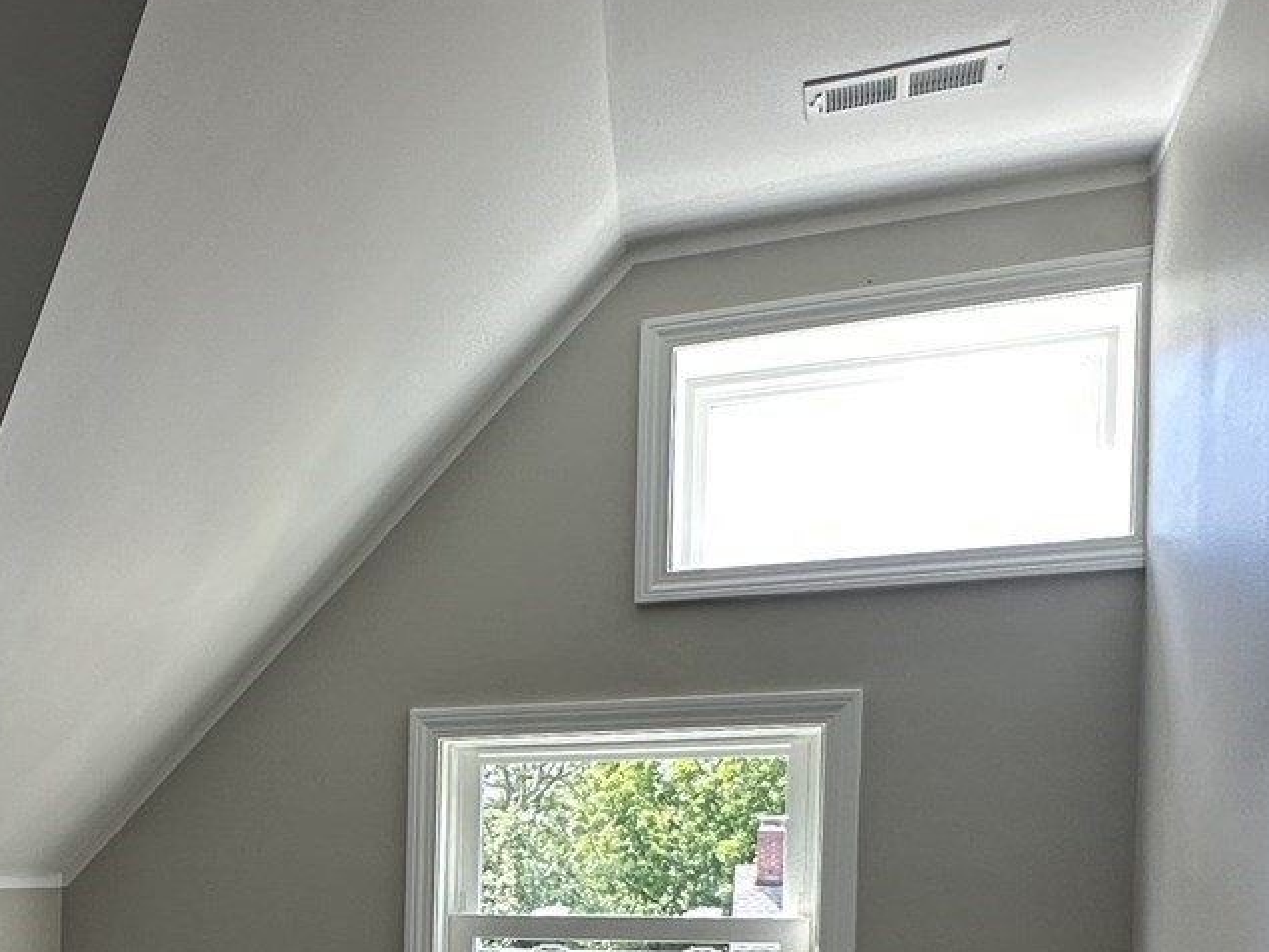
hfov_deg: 37.7
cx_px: 12
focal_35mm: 45
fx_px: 1650
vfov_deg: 29.9
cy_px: 960
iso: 80
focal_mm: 2.22
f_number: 2.2
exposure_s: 1/99
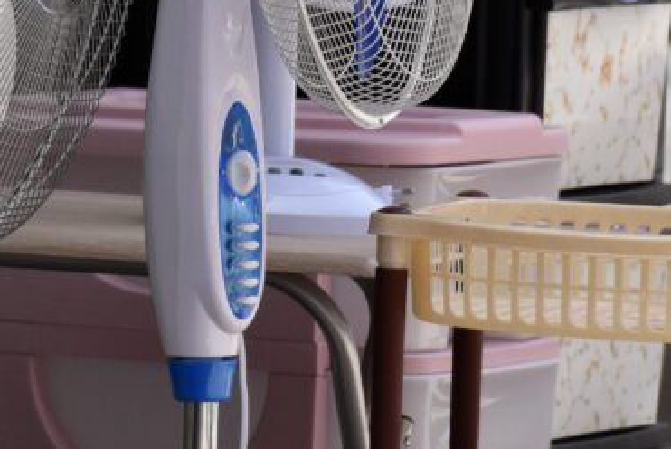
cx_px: -31
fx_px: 10415
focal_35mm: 558
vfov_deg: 2.5
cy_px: -158
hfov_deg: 3.7
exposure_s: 1/400
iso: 1000
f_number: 10
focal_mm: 135
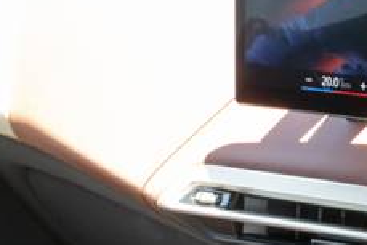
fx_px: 1469
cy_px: 286
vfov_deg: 9.4
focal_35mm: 144
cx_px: 750
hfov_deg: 12.4
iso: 1600
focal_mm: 33
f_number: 18
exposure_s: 1/20
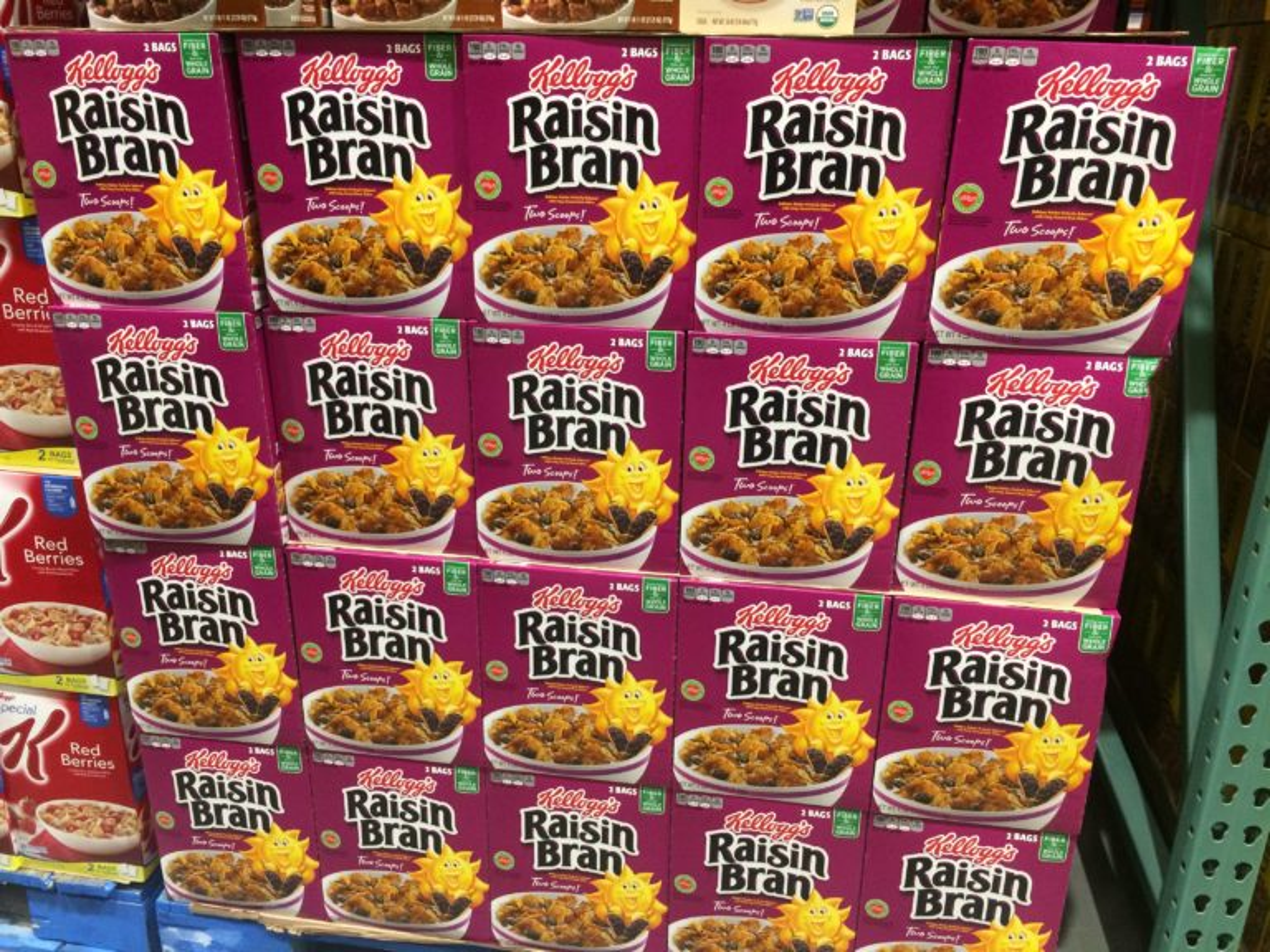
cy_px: 476
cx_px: 635
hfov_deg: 61.7
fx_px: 1064
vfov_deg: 48.2
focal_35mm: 29
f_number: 2.2
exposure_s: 1/30
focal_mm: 4.15
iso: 160
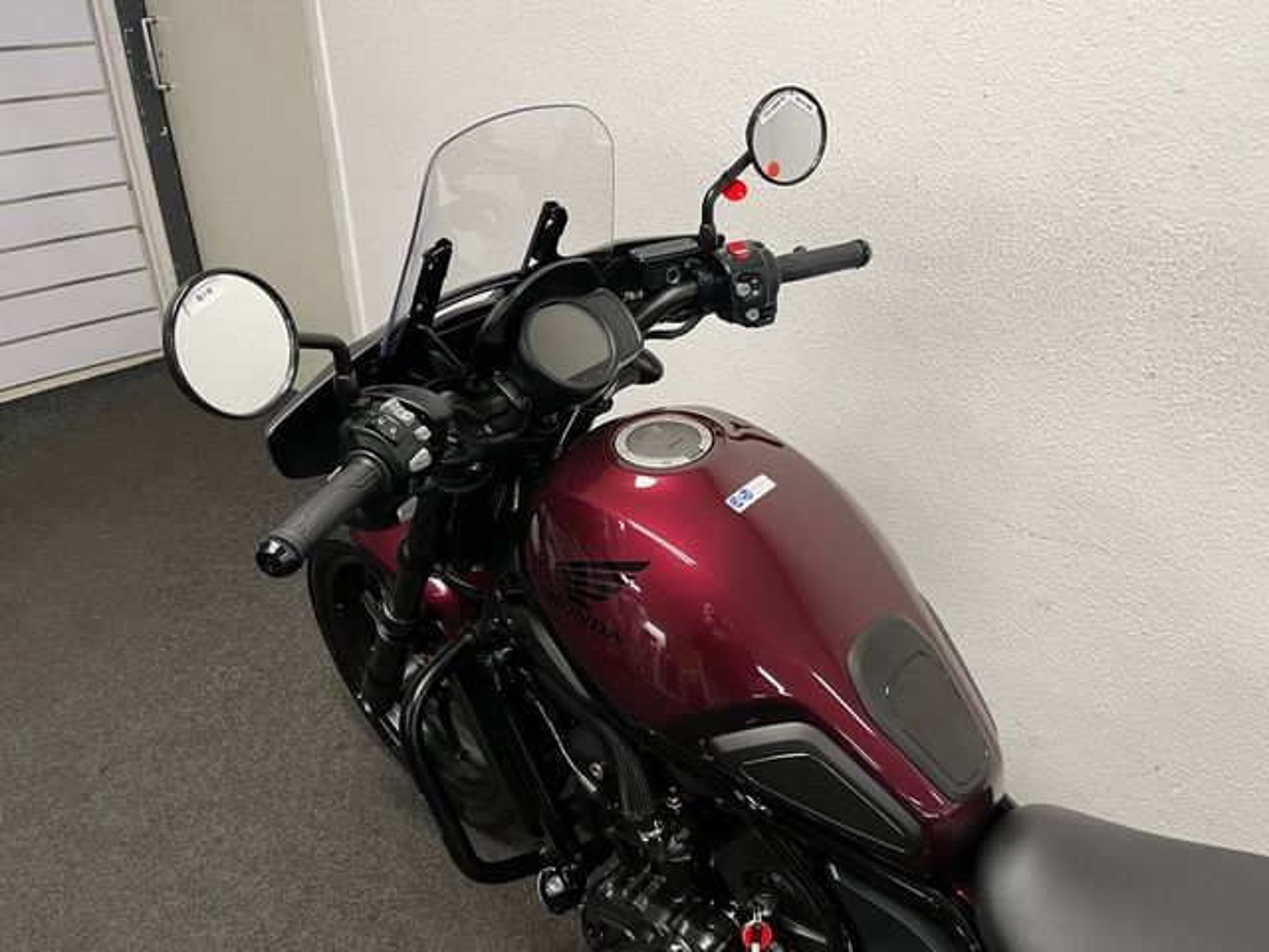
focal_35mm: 26
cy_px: 476
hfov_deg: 67.3
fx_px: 953
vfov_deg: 53.1
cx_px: 634
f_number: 1.6
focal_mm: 5.1
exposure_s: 1/50
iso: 80
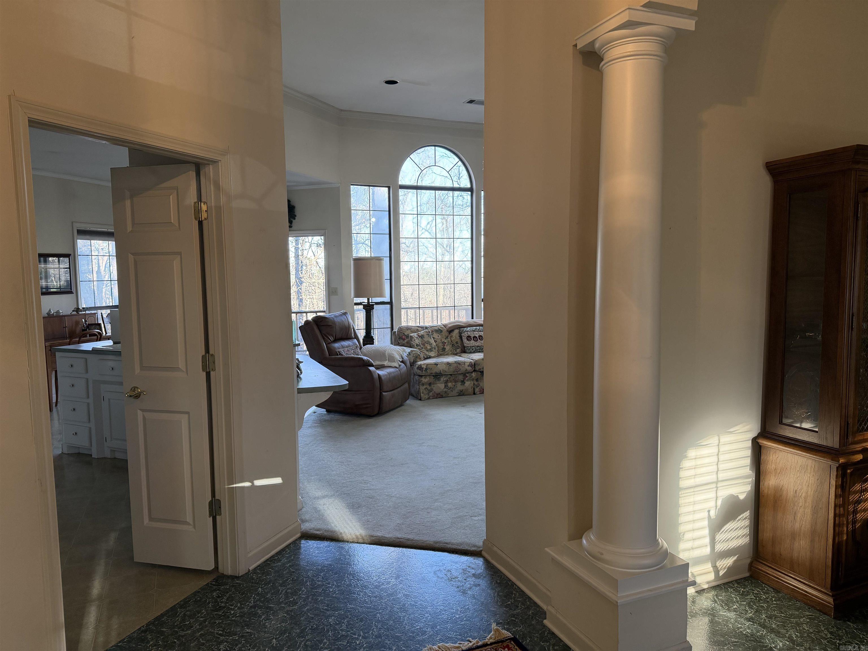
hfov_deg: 71.6
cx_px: 434
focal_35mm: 24
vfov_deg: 56.8
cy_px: 326
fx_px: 602
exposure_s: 1/120
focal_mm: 6.76
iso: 200
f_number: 1.78
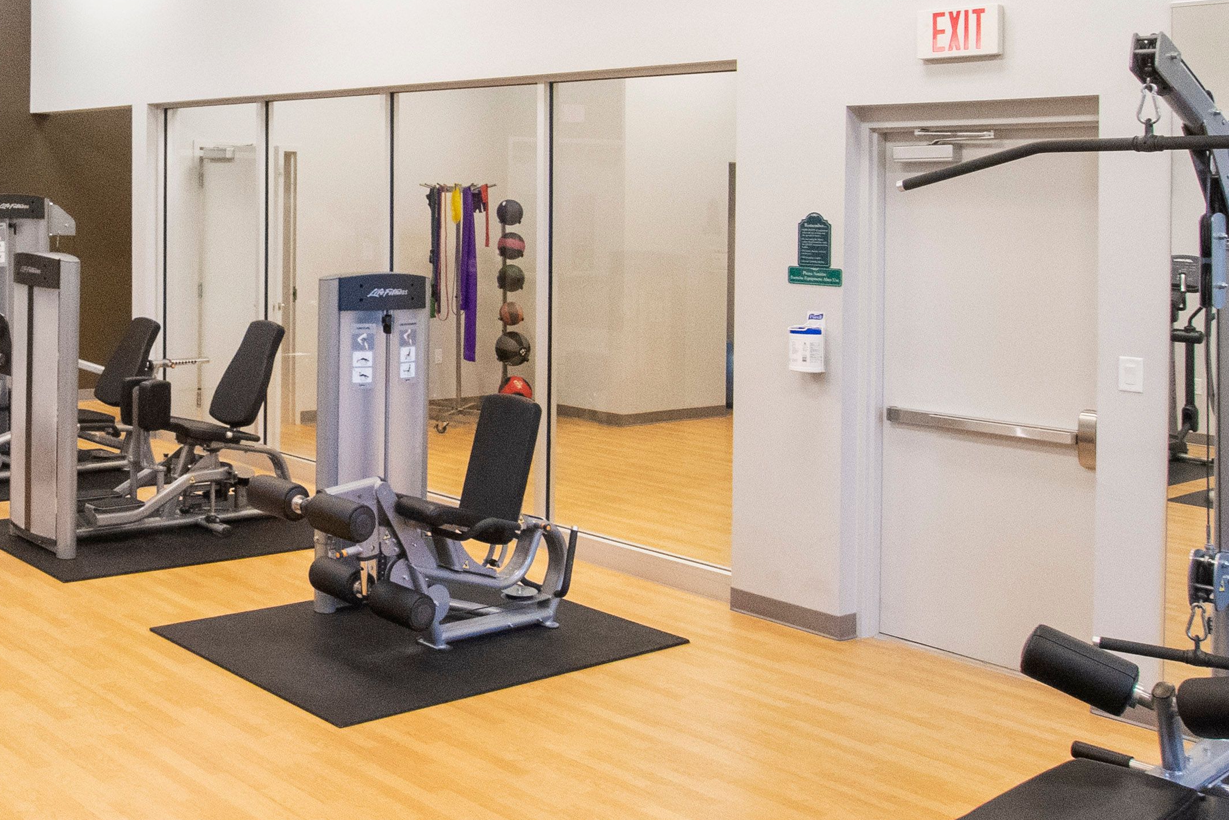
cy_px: 194
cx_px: 213
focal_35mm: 39
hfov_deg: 46.4
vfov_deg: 33.4
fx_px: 1331
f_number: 7.1
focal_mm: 10
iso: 2000
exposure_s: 1/20
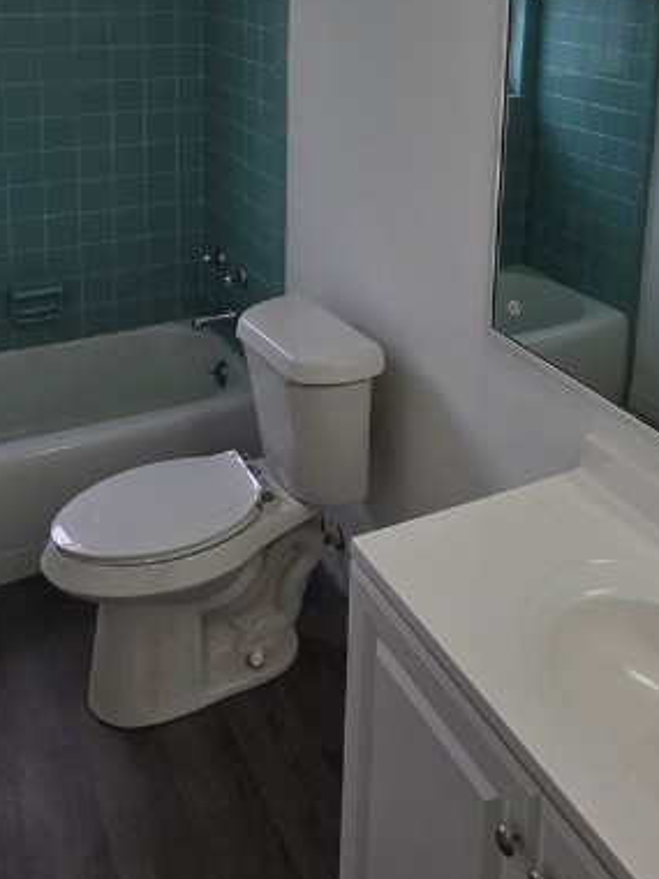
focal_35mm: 35
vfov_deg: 47.6
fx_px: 888
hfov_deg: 40.5
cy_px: 97
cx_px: 395
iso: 40
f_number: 1.9
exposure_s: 1/120
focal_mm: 2.2
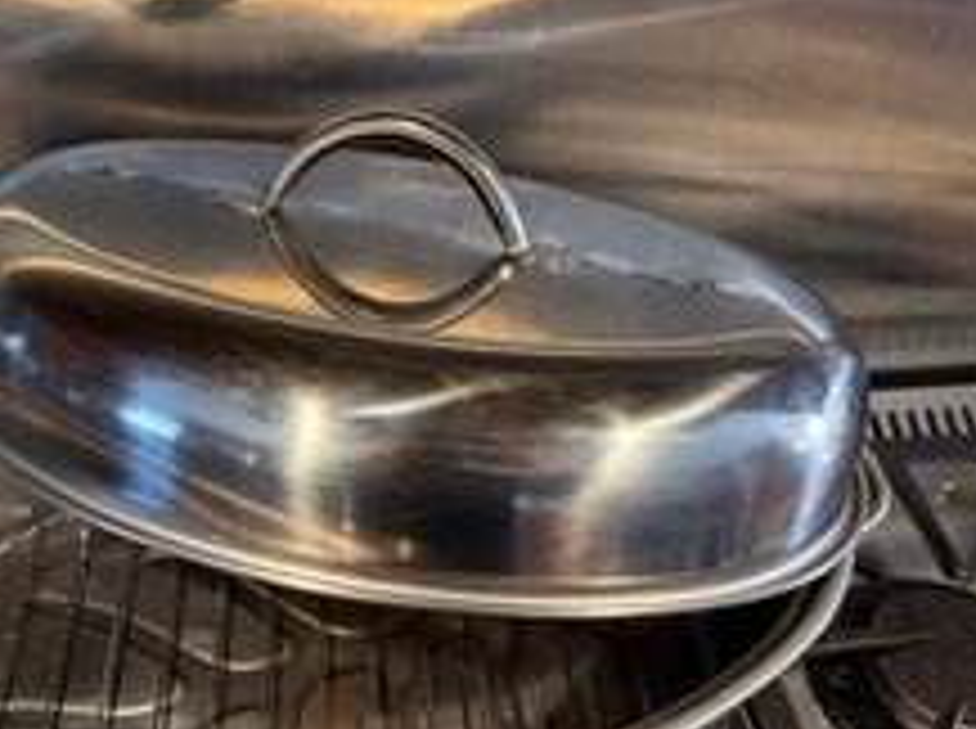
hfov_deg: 48.3
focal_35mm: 38
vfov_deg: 37.4
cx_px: 335
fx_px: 1070
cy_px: 461
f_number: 1.78
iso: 250
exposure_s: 1/60
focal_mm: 6.76
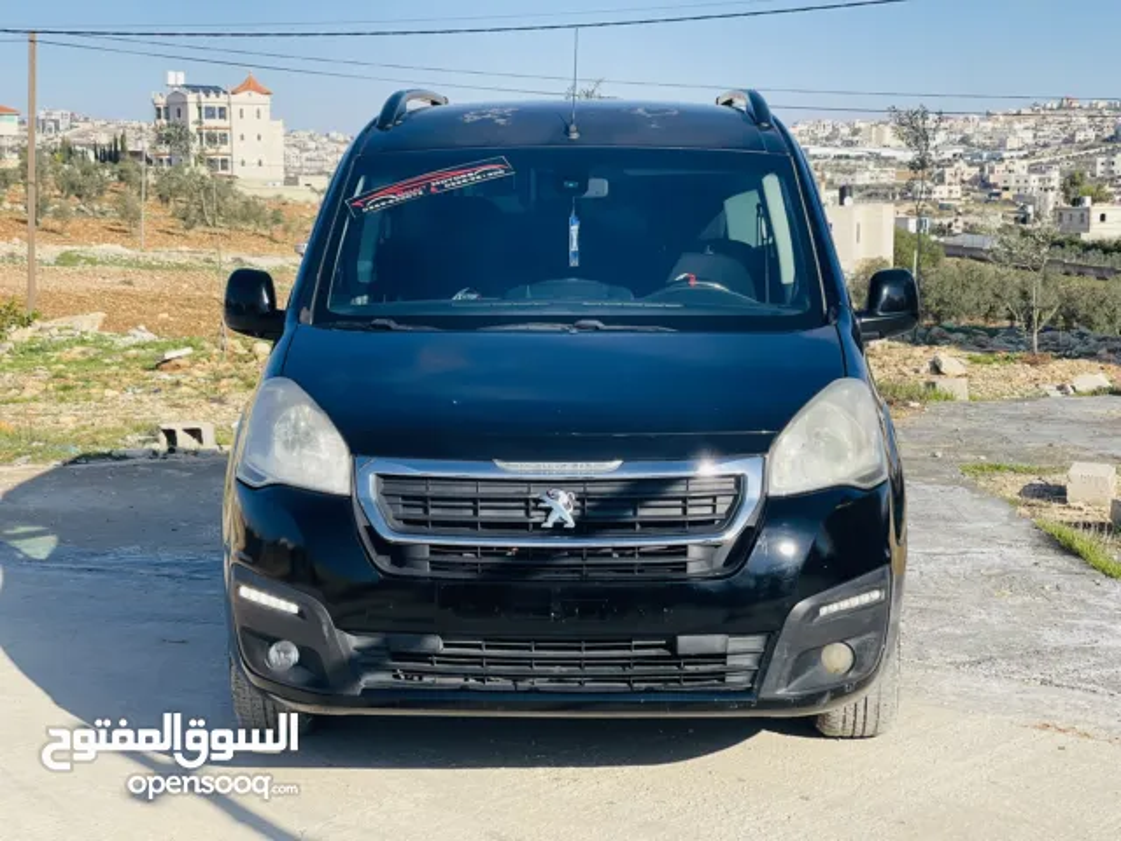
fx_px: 2073
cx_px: 560
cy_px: 420
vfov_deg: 22.9
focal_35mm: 64
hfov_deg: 30.3
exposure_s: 1/1248
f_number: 2.2
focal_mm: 7.5
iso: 32
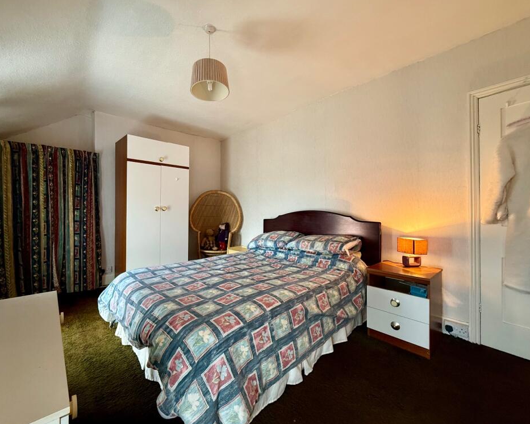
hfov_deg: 96.6
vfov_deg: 84.0
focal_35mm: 15
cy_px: 213
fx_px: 235
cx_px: 243
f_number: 2.2
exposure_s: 1/50
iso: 320
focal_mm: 2.22
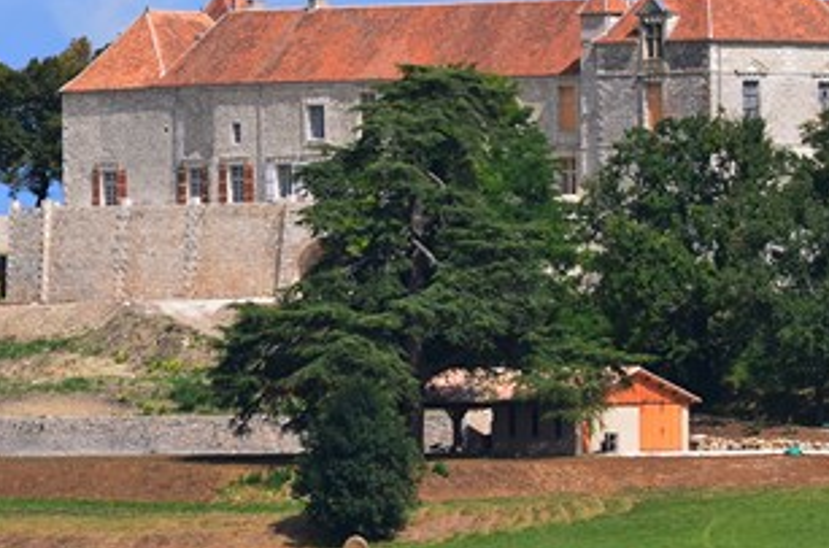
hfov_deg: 3.3
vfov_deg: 2.2
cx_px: 481
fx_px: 14585
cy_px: 263
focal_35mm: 635
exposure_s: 1/160
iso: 100
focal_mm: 260
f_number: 11
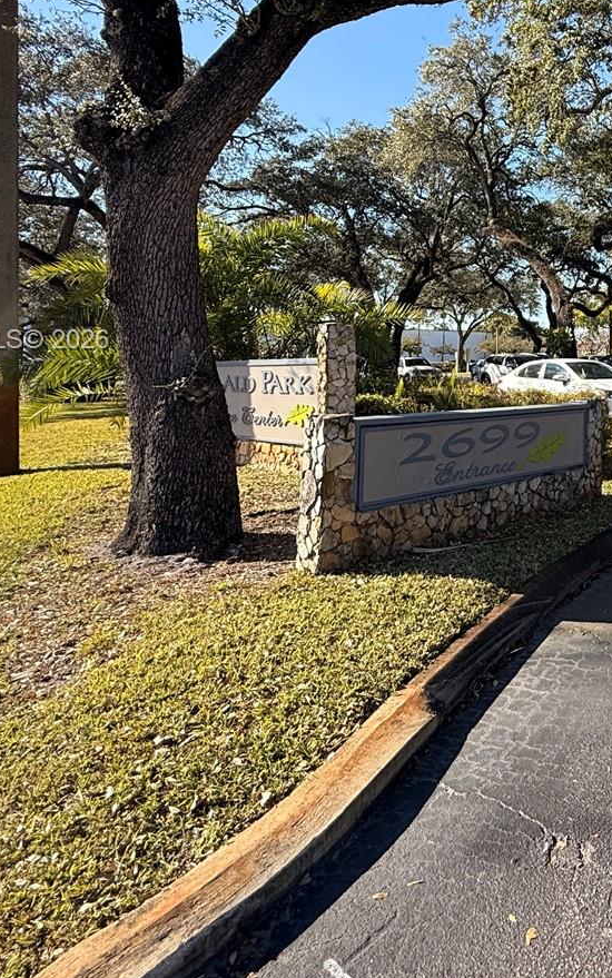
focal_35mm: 27
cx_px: 653
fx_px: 720
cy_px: 342
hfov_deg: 38.9
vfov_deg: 66.9
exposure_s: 1/914
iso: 64
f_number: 2.2
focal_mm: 2.22
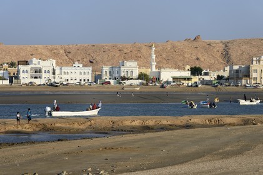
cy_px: 88
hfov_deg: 15.2
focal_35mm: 135
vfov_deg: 10.1
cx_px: 132
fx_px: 985
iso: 200
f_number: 11
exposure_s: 1/250
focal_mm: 135
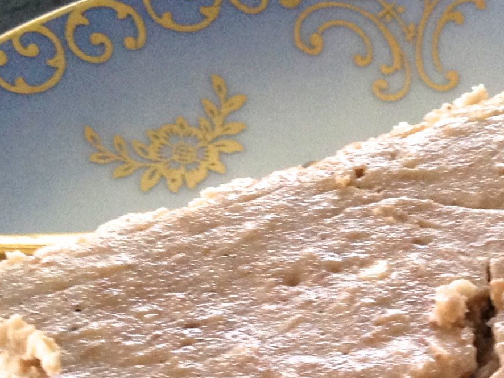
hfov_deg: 15.0
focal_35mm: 129
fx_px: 1878
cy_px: 577
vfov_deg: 11.0
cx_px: 503
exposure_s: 1/20
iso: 160
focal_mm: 4.28
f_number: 2.4
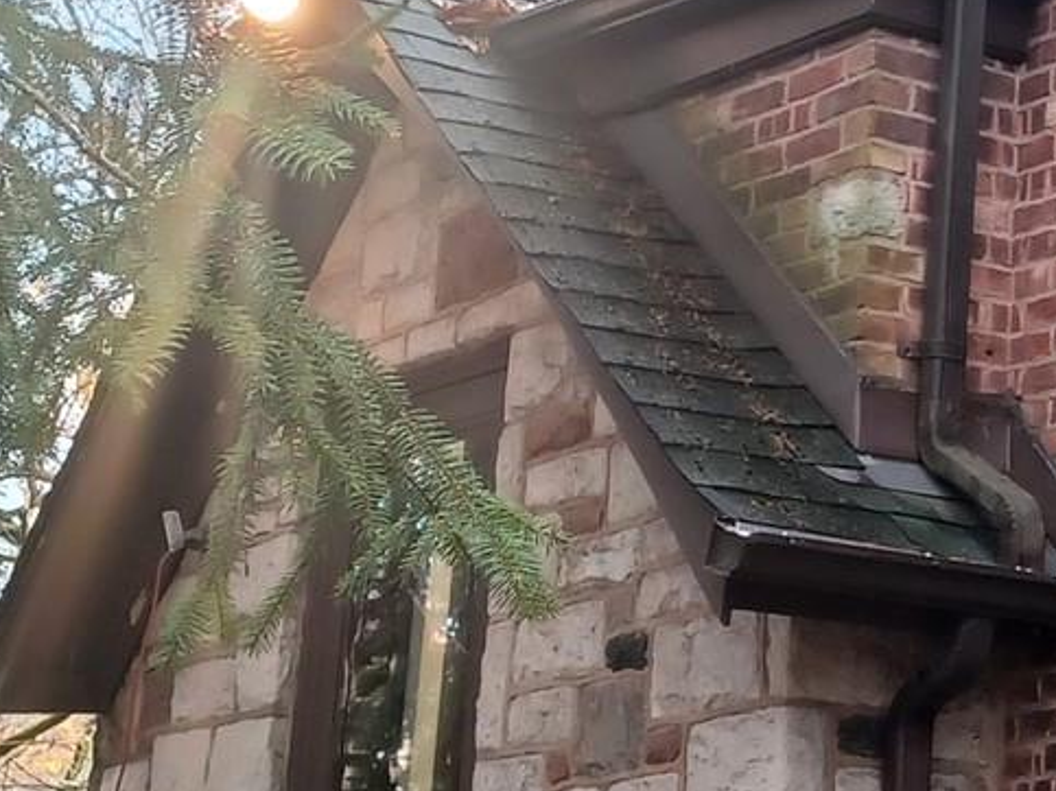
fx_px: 3233
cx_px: 1259
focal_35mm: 106
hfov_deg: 17.7
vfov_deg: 13.9
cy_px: 111
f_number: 1.8
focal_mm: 4.6
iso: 200
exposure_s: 1/60
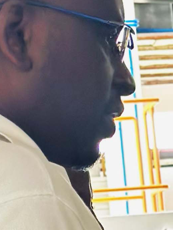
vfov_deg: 6.9
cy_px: 392
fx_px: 1866
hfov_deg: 5.2
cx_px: 331
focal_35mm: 280
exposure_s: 1/60
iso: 200
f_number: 1.78
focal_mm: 6.86
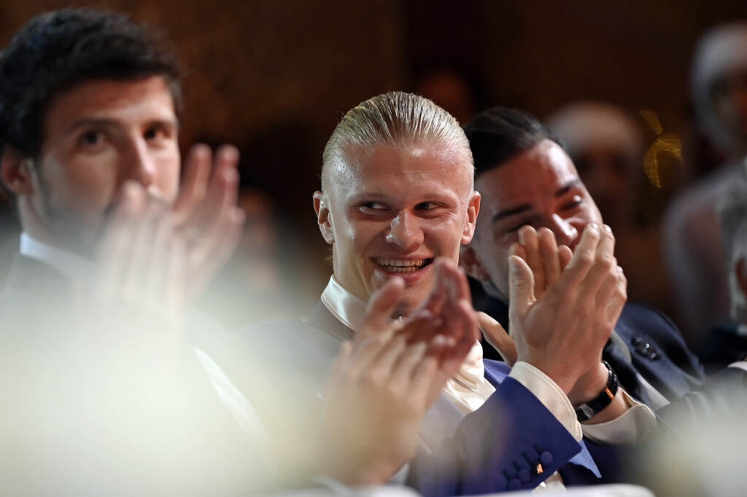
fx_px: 6223
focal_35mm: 300
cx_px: 374
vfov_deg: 4.6
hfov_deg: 6.9
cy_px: 248
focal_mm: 200
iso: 2000
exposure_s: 1/160
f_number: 2.8
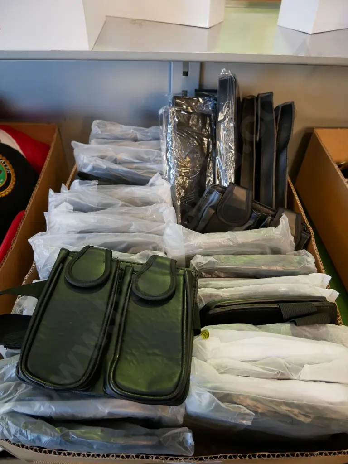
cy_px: 232
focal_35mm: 24
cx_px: 174
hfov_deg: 56.8
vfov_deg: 71.6
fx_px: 322
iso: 640
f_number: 3.5
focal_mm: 12
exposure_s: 1/60
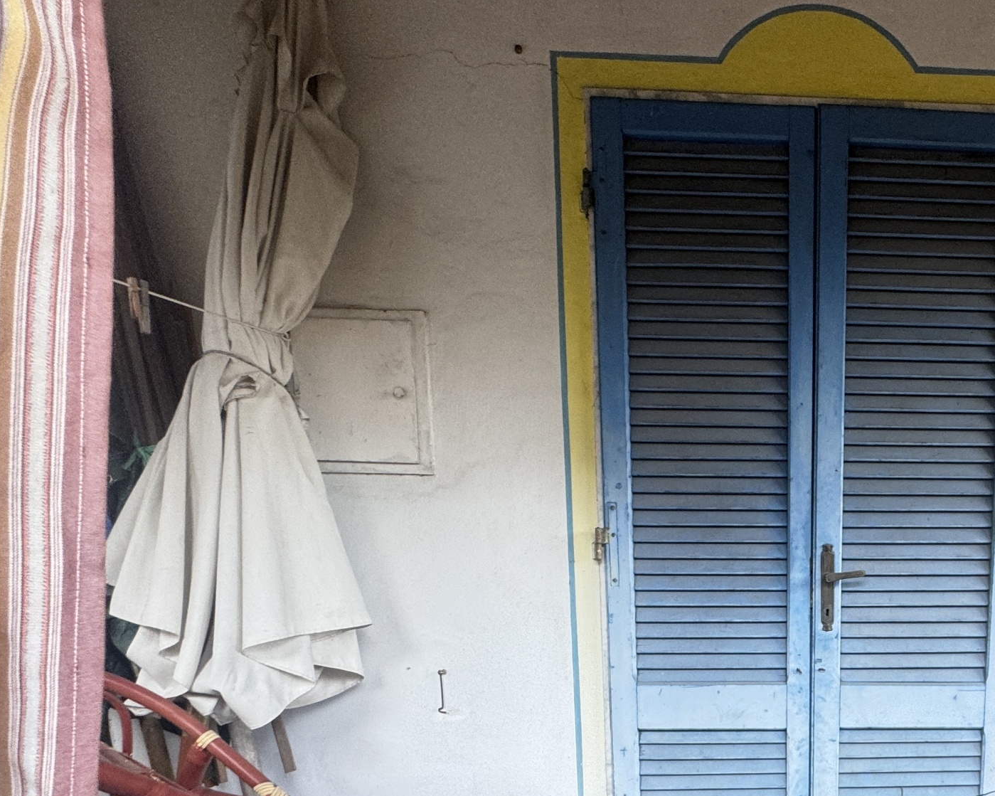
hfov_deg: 61.7
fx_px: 736
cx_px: 813
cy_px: 669
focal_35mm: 25
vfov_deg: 52.0
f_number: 2.2
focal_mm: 2.22
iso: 125
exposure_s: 1/99
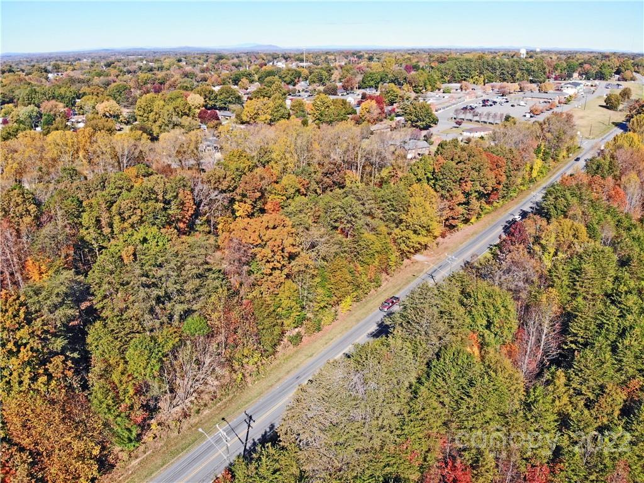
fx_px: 446
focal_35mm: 24
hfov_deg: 71.6
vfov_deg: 56.8
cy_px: 242
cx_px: 322
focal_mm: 4.5
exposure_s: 1/748
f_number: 2.8
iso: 100
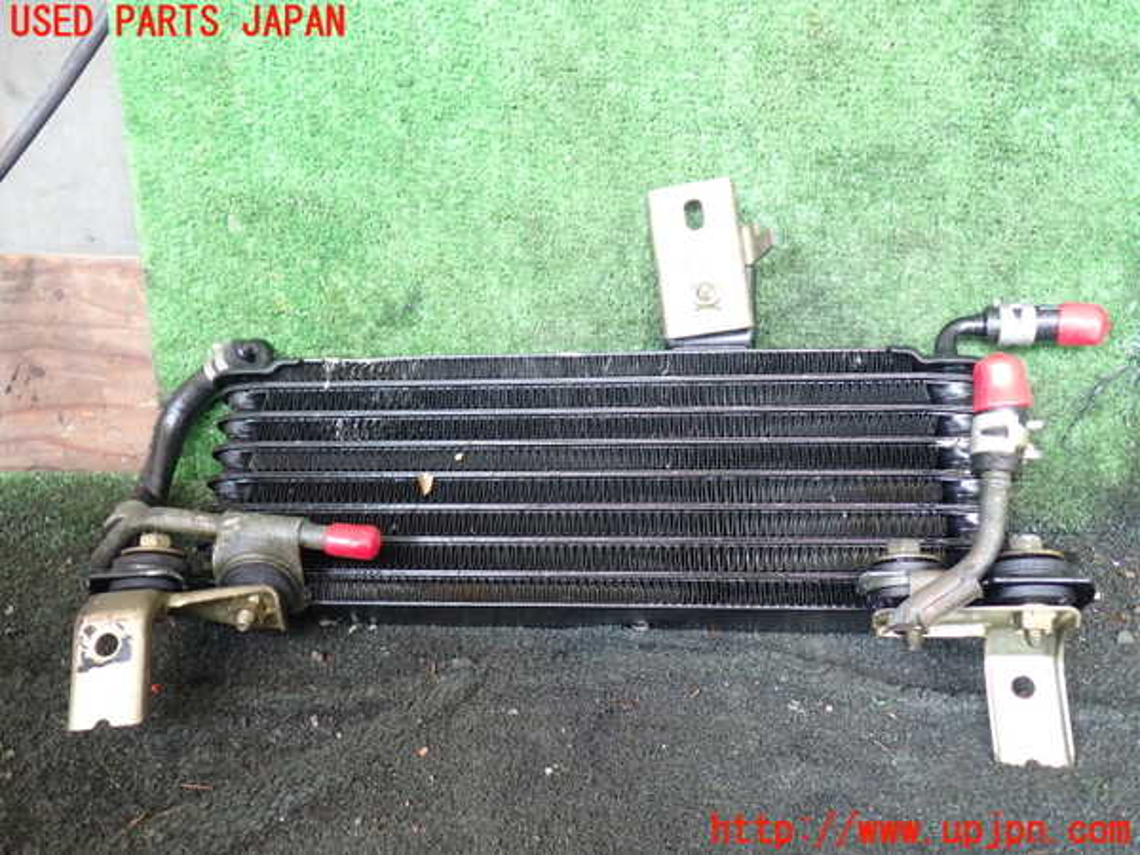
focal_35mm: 30
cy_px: 428
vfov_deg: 46.8
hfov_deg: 60.0
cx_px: 570
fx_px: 988
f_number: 2.3
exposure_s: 1/30
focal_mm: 5.4
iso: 200
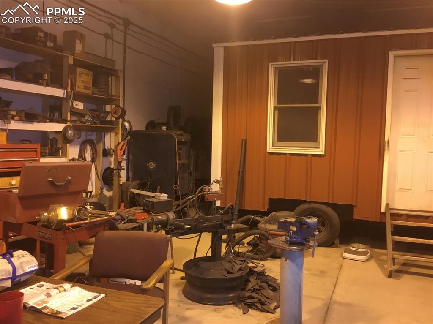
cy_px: 162
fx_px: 388
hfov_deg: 58.4
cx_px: 216
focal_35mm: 31
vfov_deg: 45.4
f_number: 2.4
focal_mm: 3.3
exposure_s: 1/30
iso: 64
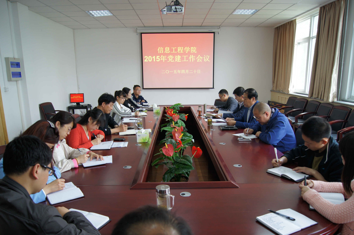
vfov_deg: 47.9
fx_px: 265
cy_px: 118
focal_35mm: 27
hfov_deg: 67.4
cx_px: 177
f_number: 4
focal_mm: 18
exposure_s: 1/30
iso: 200
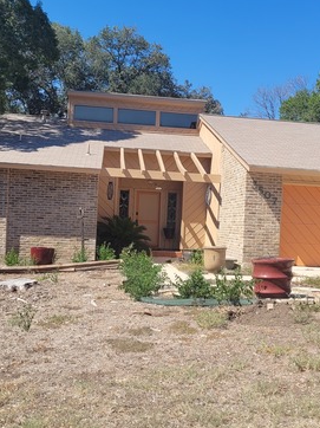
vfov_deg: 41.3
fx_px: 568
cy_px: 225
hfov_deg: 31.3
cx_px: 201
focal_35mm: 46
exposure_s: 1/2175
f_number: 1.8
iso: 40
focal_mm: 5.4
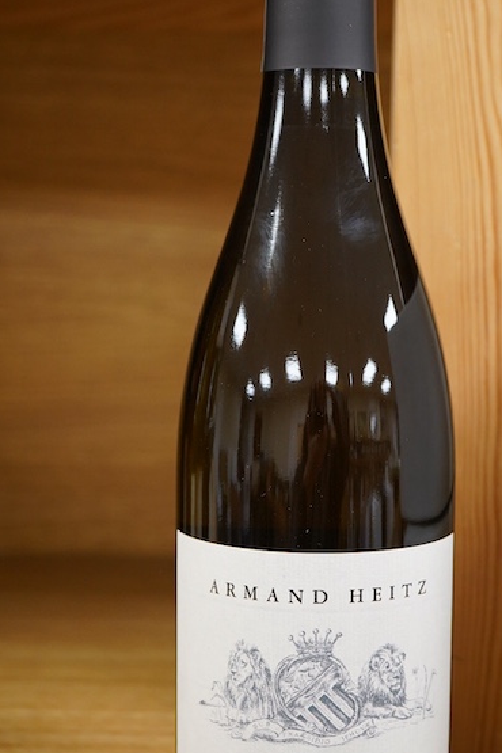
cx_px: 296
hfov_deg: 18.7
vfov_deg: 27.7
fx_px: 1527
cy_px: 385
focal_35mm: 73
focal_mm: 30
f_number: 5.6
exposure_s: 1/125
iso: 1250
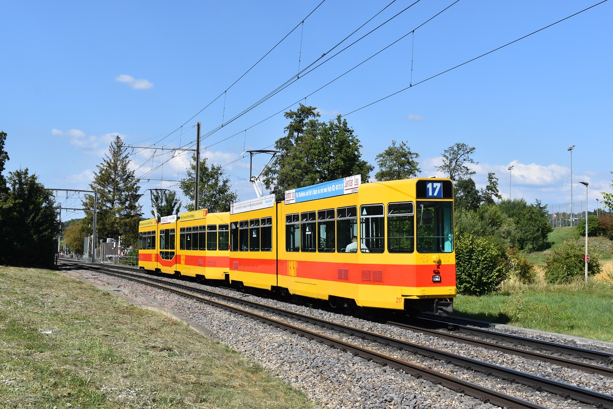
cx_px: 306
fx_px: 869
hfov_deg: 38.9
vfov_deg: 26.5
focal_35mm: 51
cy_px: 204
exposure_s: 1/400
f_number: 10
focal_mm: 34
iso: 200
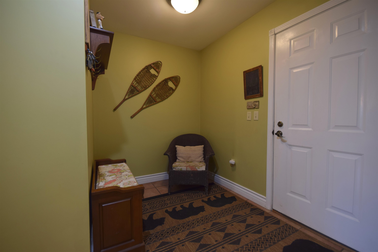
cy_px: 126
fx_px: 157
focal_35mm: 15
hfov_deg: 100.4
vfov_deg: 77.3
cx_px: 189
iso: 200
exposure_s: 1/5
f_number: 7.1
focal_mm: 10
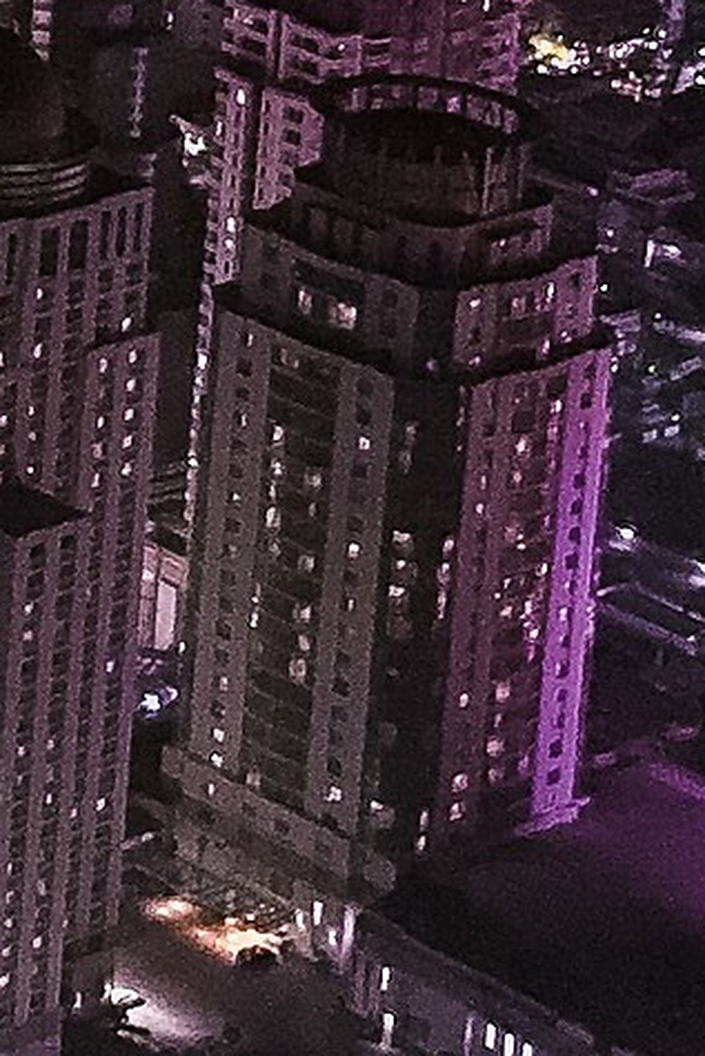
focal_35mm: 147
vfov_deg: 13.3
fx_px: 4315
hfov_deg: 8.0
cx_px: -1452
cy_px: -447
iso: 160
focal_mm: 3.99
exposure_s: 1/4
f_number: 1.8
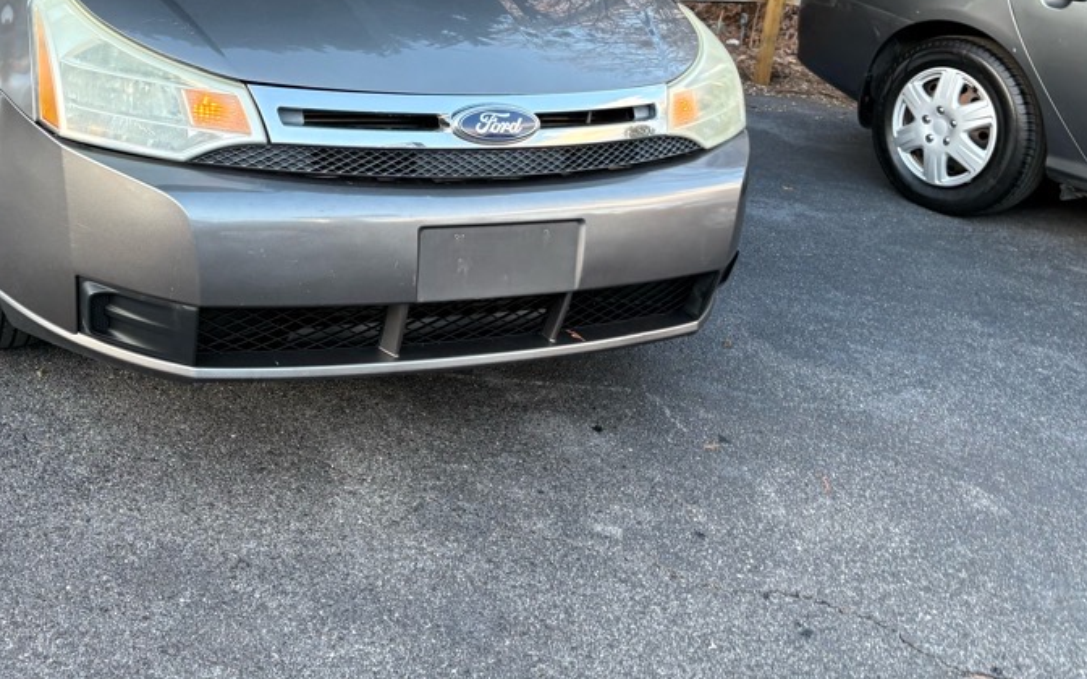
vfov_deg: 29.3
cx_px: 401
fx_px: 1244
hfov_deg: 46.7
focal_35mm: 42
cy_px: 63
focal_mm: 5.96
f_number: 1.6
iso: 100
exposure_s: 1/121
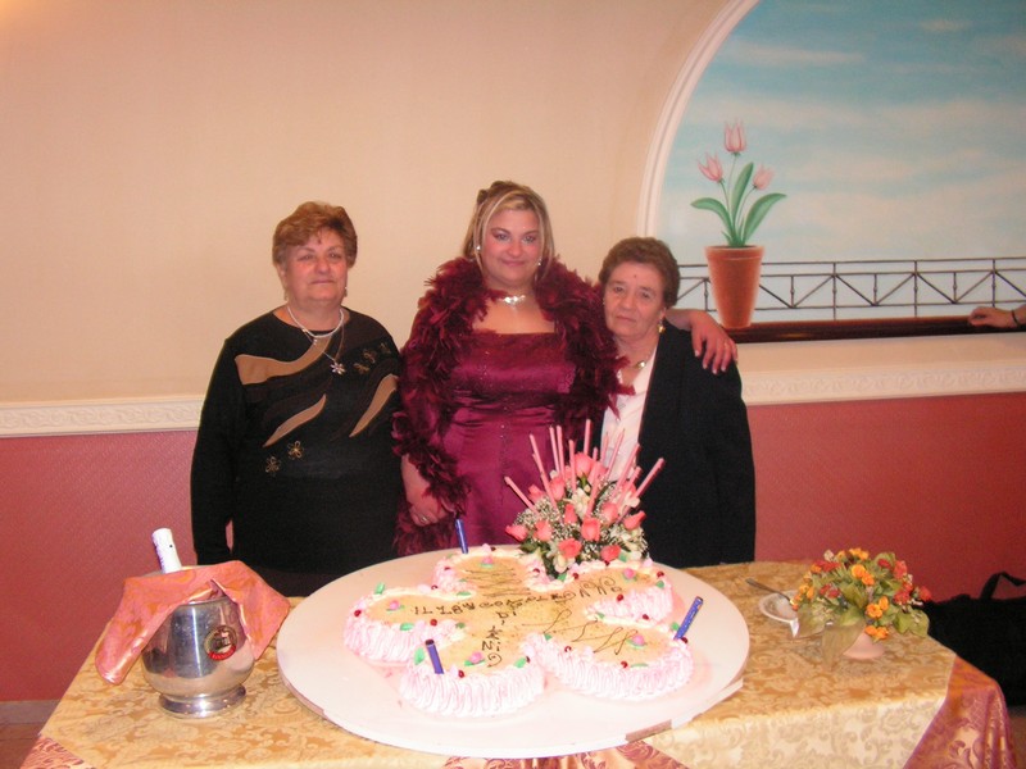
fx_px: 1067
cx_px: 513
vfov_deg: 39.7
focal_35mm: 36
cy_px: 384
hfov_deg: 51.4
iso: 200
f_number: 3.2
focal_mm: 6
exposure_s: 1/40
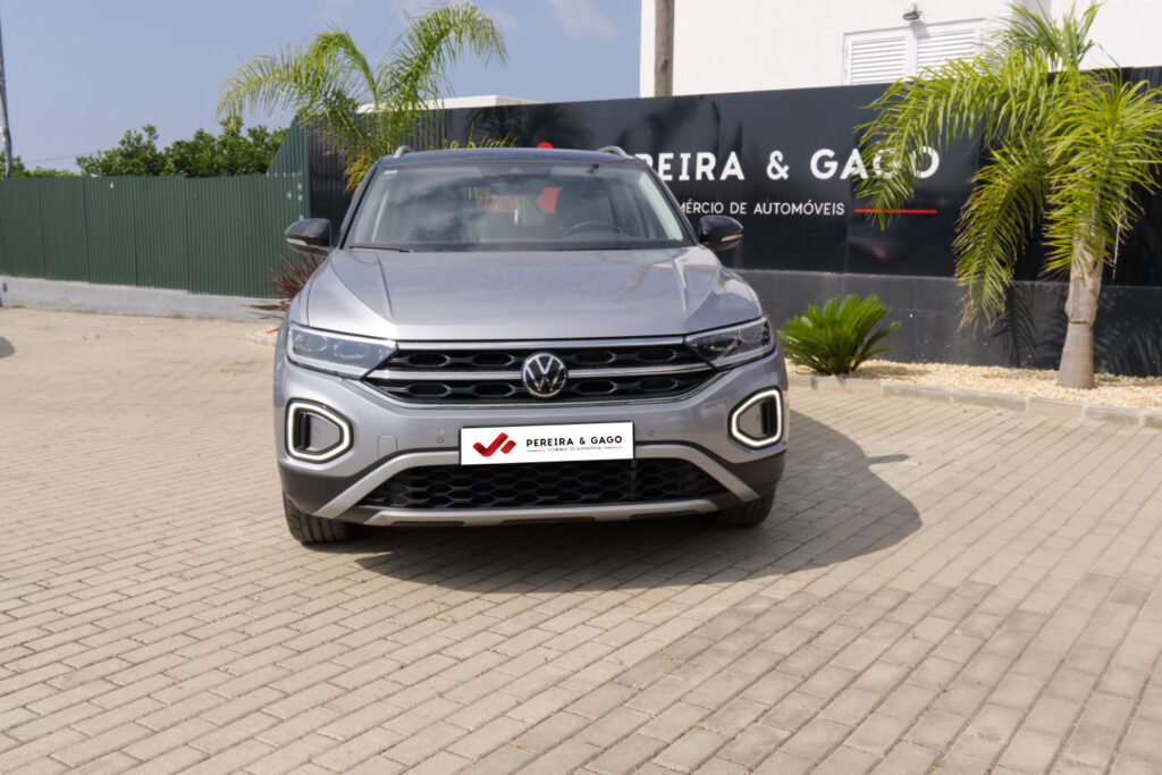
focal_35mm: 32
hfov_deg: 58.7
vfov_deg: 41.1
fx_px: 1033
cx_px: 581
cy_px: 388
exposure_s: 1/320
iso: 160
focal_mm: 21.5
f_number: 10
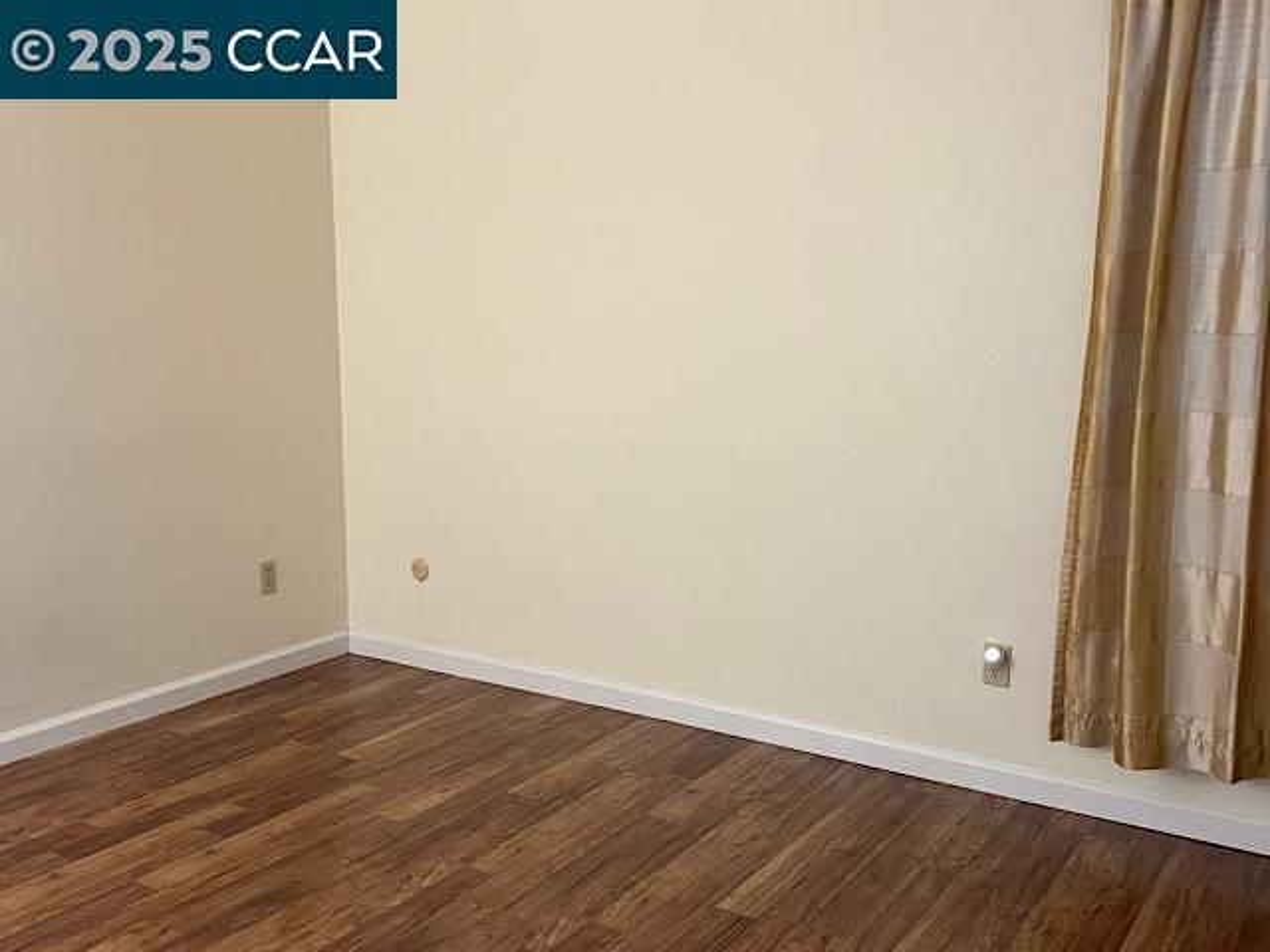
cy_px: 476
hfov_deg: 67.3
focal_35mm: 26
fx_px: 954
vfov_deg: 53.1
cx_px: 635
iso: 200
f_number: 1.5
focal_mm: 5.7
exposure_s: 1/60
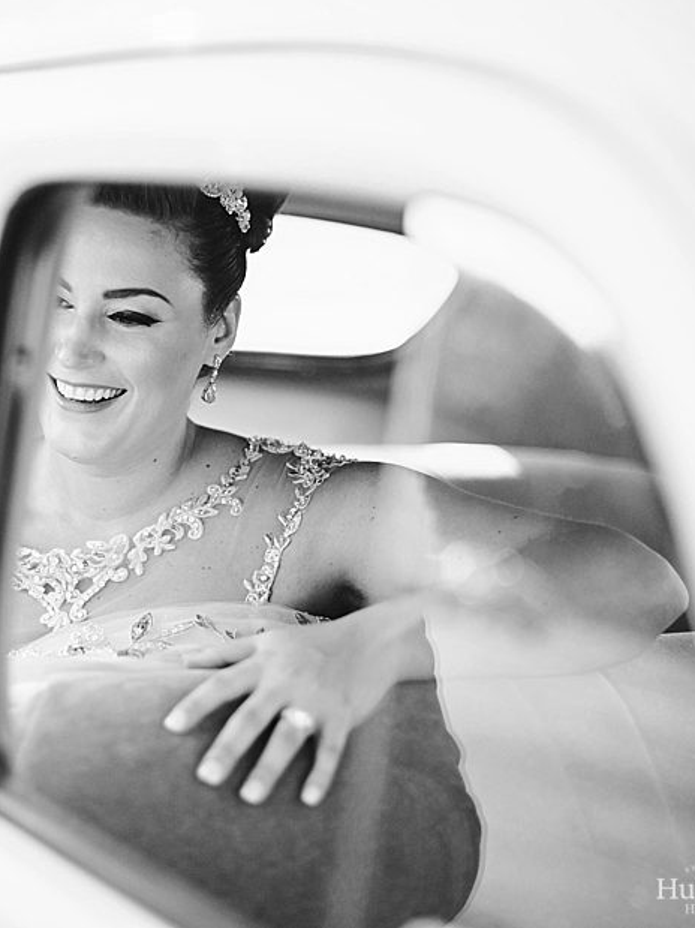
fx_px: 1955
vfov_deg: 26.7
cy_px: 461
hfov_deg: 20.0
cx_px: 150
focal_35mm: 73
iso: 250
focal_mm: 50
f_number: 1.4
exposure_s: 1/4000
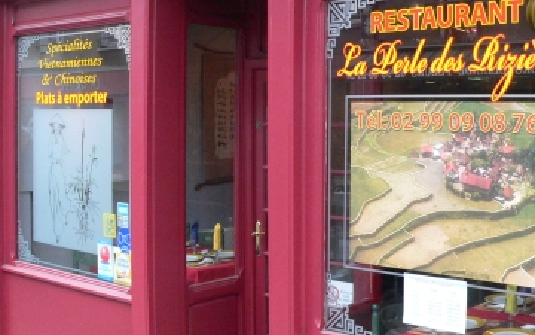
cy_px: 151
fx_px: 773
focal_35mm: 53
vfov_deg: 24.4
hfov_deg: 38.0
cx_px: 331
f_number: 2.8
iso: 400
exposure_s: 1/125
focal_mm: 6
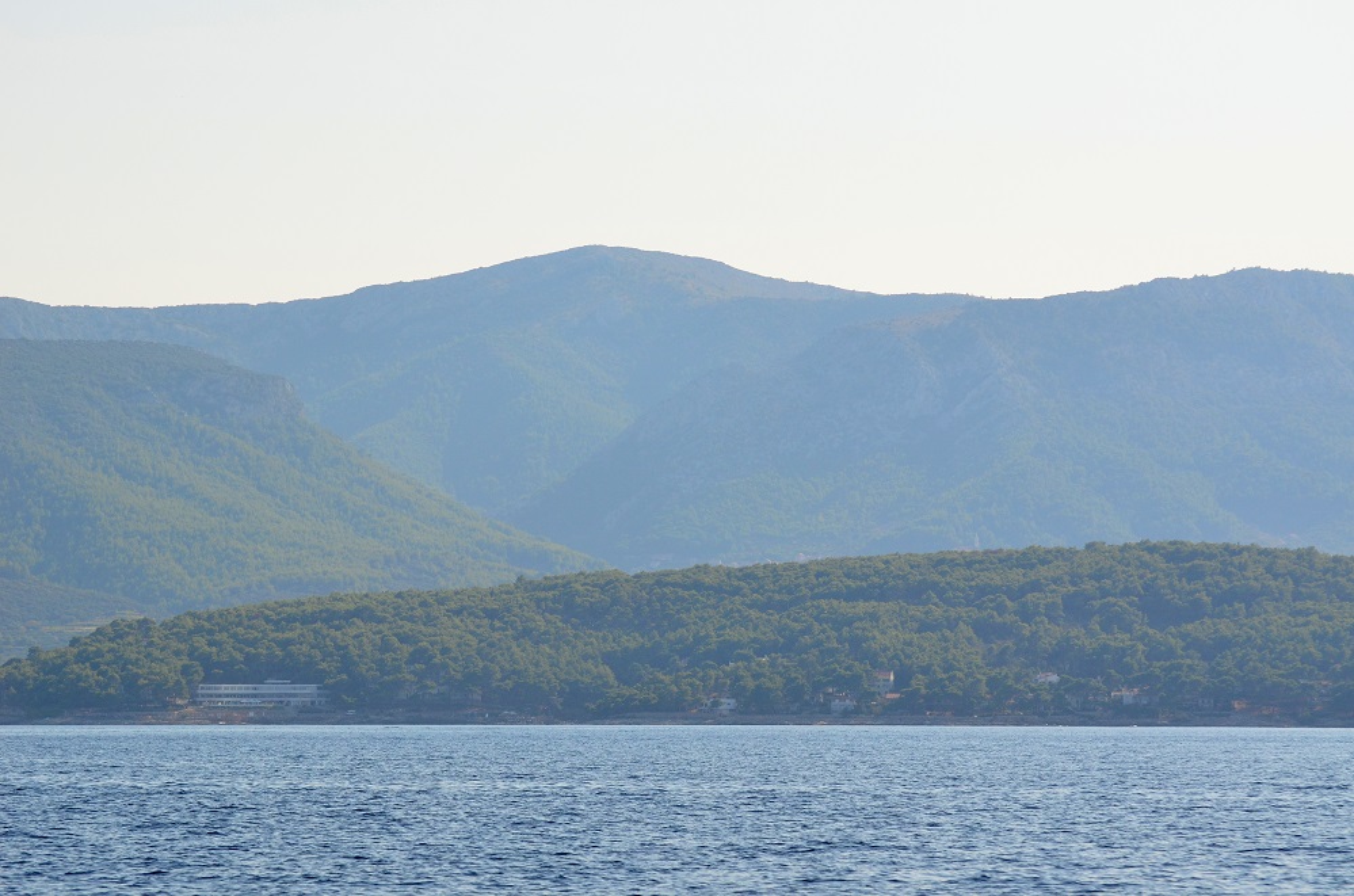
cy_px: 448
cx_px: 677
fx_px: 5628
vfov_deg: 9.1
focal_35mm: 150
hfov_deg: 13.7
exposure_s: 1/2500
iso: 400
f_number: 5.6
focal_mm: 100
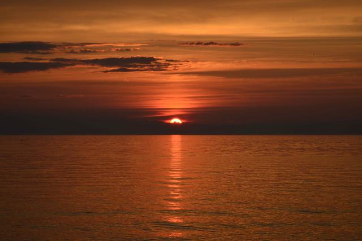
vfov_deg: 11.4
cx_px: 181
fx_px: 1207
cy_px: 120
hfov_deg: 17.1
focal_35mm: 120
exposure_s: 1/90
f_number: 22
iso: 400
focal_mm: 120
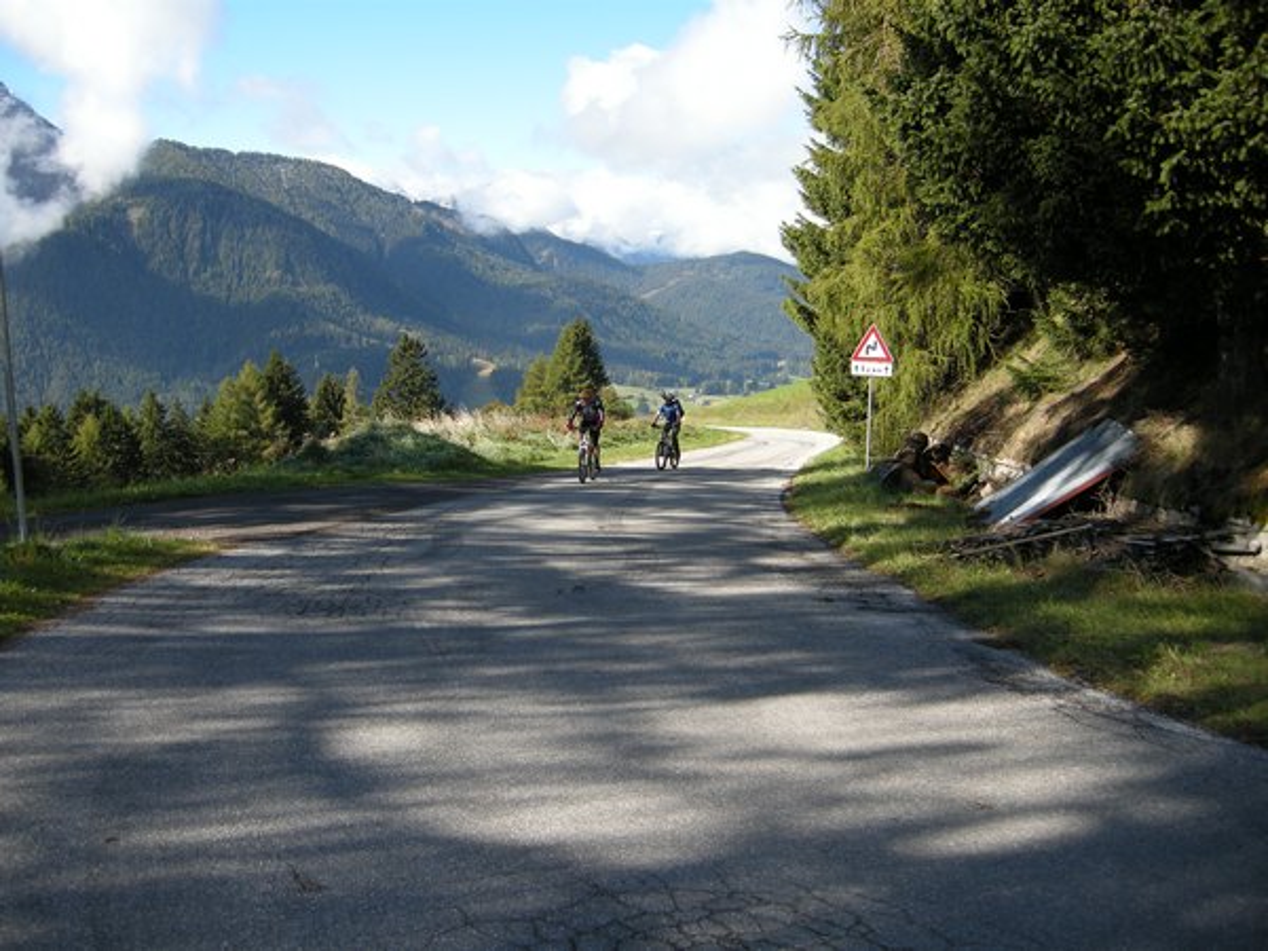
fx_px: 1282
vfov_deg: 40.7
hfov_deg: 52.6
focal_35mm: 35
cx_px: 634
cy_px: 476
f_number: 2.7
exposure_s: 1/493
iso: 64
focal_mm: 7.5
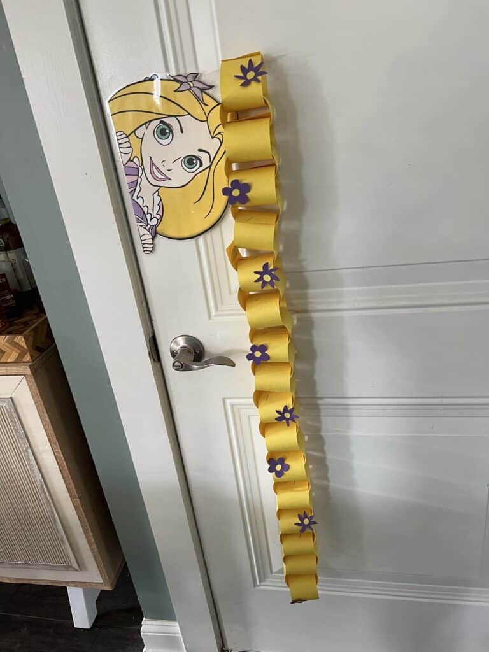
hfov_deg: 53.1
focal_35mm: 26
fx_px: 490
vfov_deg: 67.3
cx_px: 244
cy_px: 326
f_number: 1.5
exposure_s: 1/60
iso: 125
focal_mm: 5.7
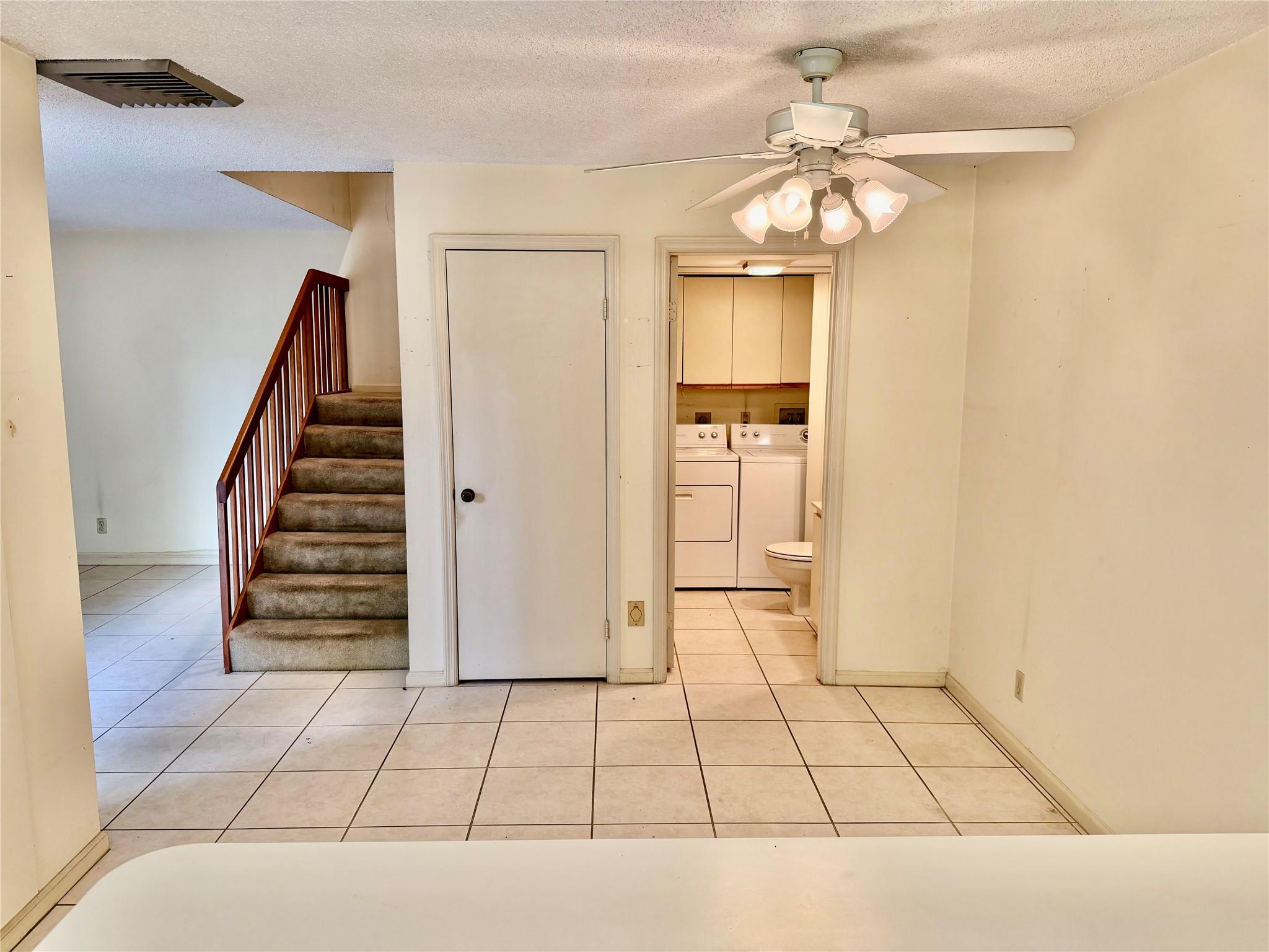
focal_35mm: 24
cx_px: 634
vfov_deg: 56.8
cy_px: 476
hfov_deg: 71.6
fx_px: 880
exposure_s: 1/120
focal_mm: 6.76
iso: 160
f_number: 1.78
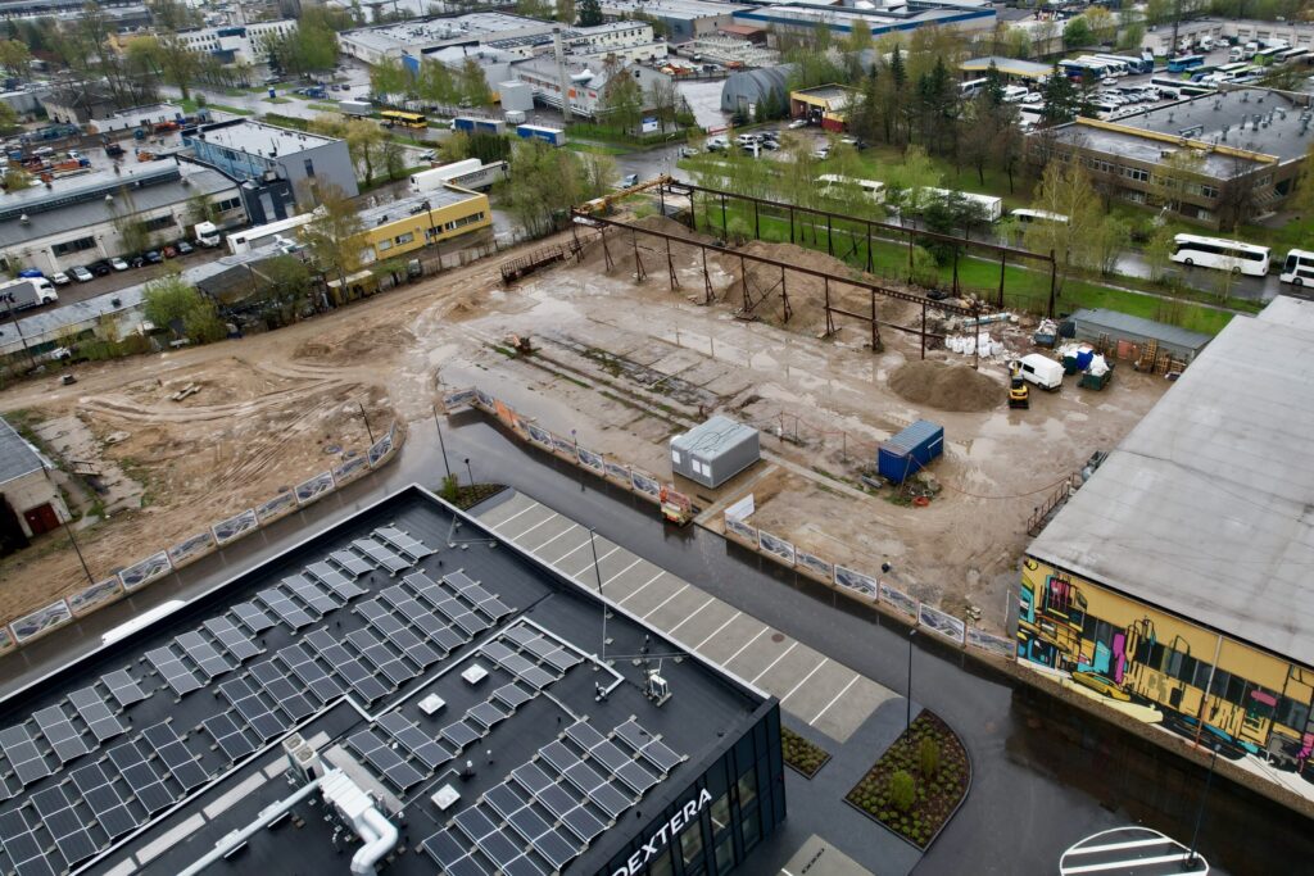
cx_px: 657
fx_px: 803
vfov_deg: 57.2
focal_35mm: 22
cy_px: 438
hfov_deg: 78.6
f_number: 2.8
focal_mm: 8.38
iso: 100
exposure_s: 1/320
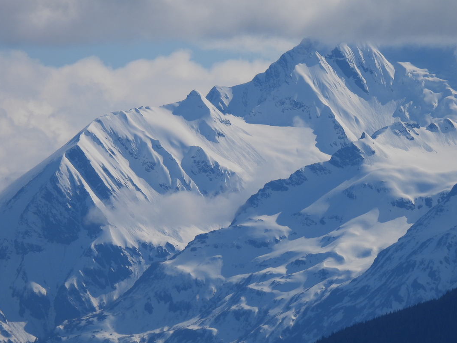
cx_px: 271
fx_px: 11065
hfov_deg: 2.4
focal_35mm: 838
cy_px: 160
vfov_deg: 1.8
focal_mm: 125
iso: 100
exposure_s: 1/2000
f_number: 5.6
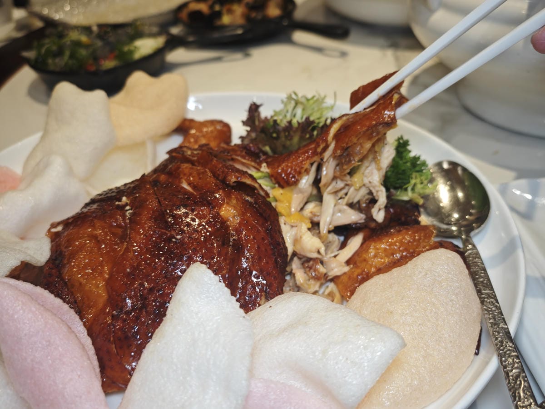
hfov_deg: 56.8
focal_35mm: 32
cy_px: 204
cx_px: 272
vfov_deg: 44.2
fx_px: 504
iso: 227
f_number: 2
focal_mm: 8.72
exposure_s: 1/100
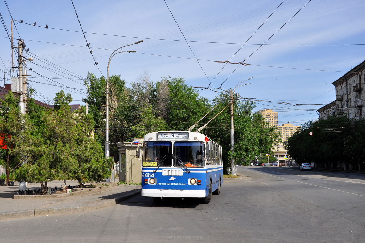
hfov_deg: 43.6
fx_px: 456
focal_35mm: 45
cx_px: 182
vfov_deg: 29.8
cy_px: 122
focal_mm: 30
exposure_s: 1/500
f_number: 8
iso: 200
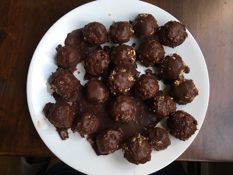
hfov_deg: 61.7
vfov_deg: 48.2
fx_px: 195
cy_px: 88
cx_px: 116
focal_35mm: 29
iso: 32
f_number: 2.2
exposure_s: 1/30
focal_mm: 4.15
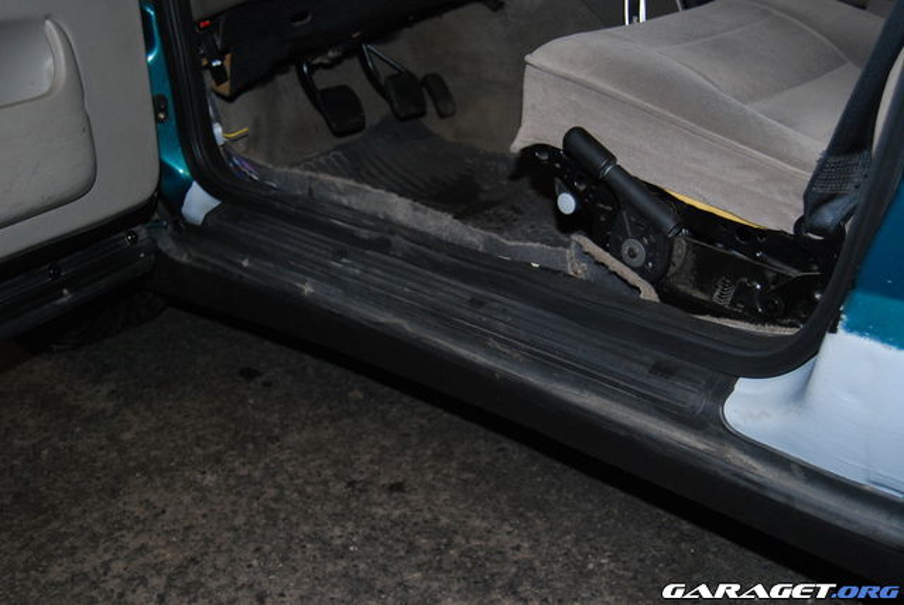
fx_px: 980
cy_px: 302
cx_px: 452
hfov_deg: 49.5
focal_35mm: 39
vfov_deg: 34.3
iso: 800
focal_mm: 26
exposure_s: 1/60
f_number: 5
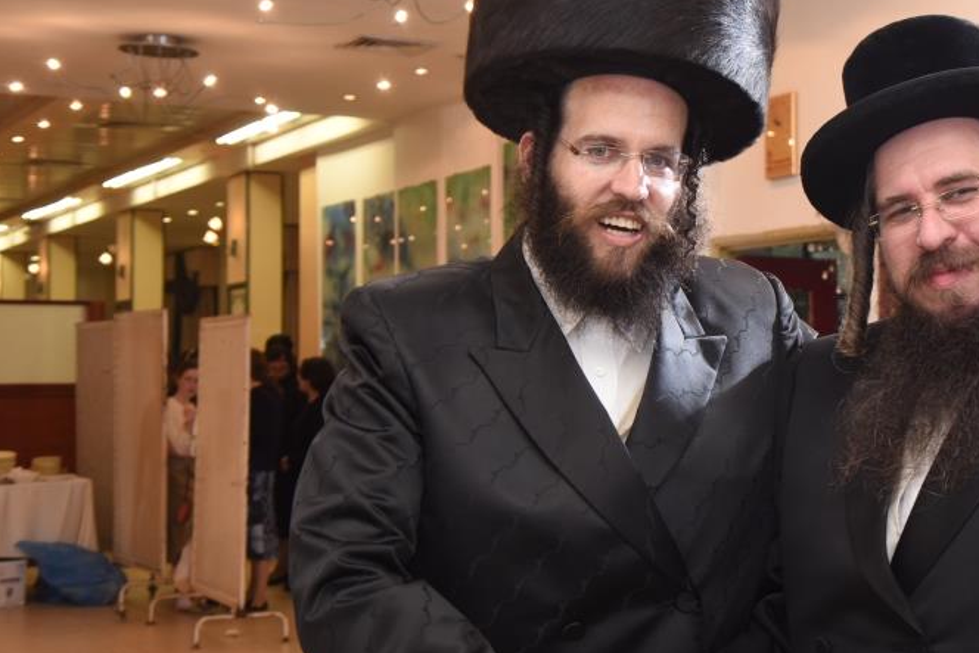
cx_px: 727
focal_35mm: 74
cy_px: 325
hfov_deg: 27.0
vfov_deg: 18.4
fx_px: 2013
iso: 800
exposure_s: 1/100
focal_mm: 48
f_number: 6.3
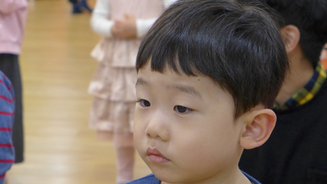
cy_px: 108
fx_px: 859
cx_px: 164
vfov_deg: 12.2
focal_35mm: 99
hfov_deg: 21.6
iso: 400
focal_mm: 17.7
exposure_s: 1/100
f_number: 2.3
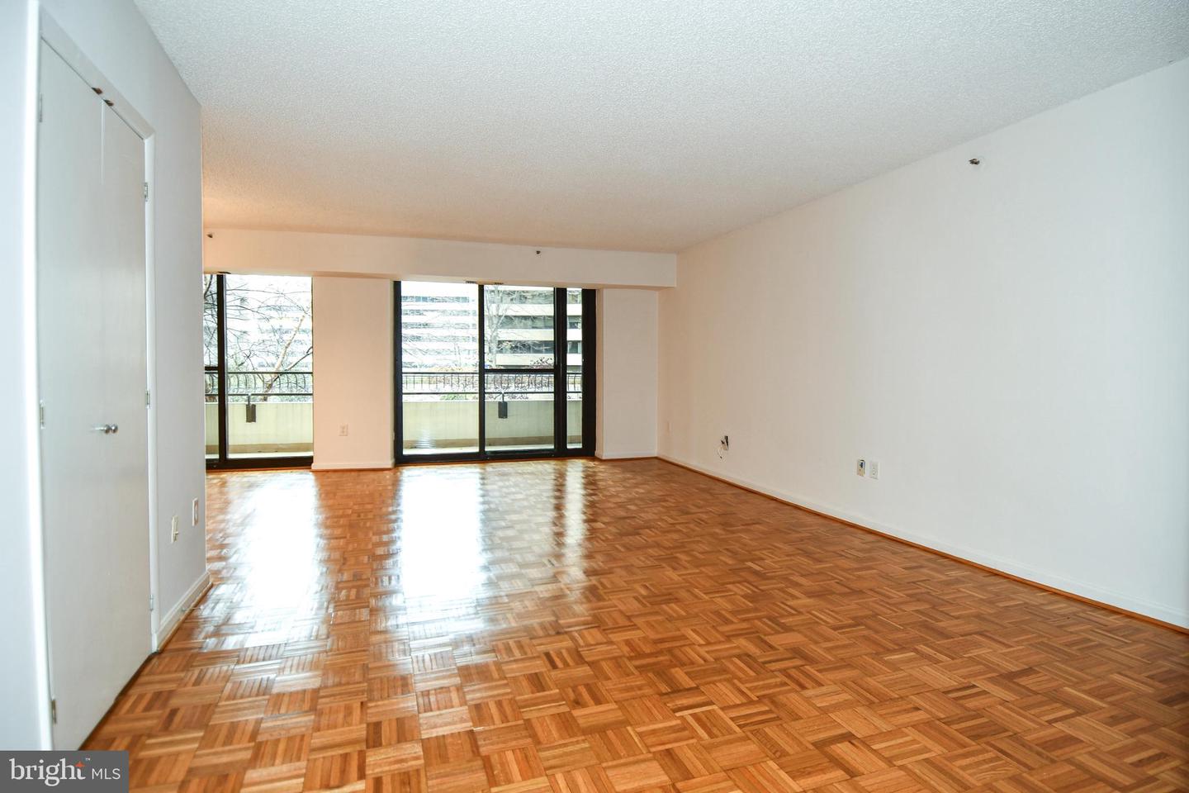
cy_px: 396
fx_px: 594
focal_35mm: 18
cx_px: 594
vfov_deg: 67.4
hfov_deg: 90.0
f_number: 4
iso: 280
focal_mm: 12
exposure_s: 1/60
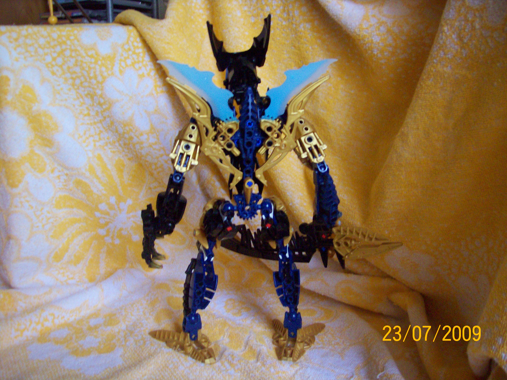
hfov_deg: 51.4
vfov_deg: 39.6
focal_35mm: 36
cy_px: 190
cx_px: 254
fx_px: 527
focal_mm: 6
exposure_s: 1/8
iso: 160
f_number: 2.7
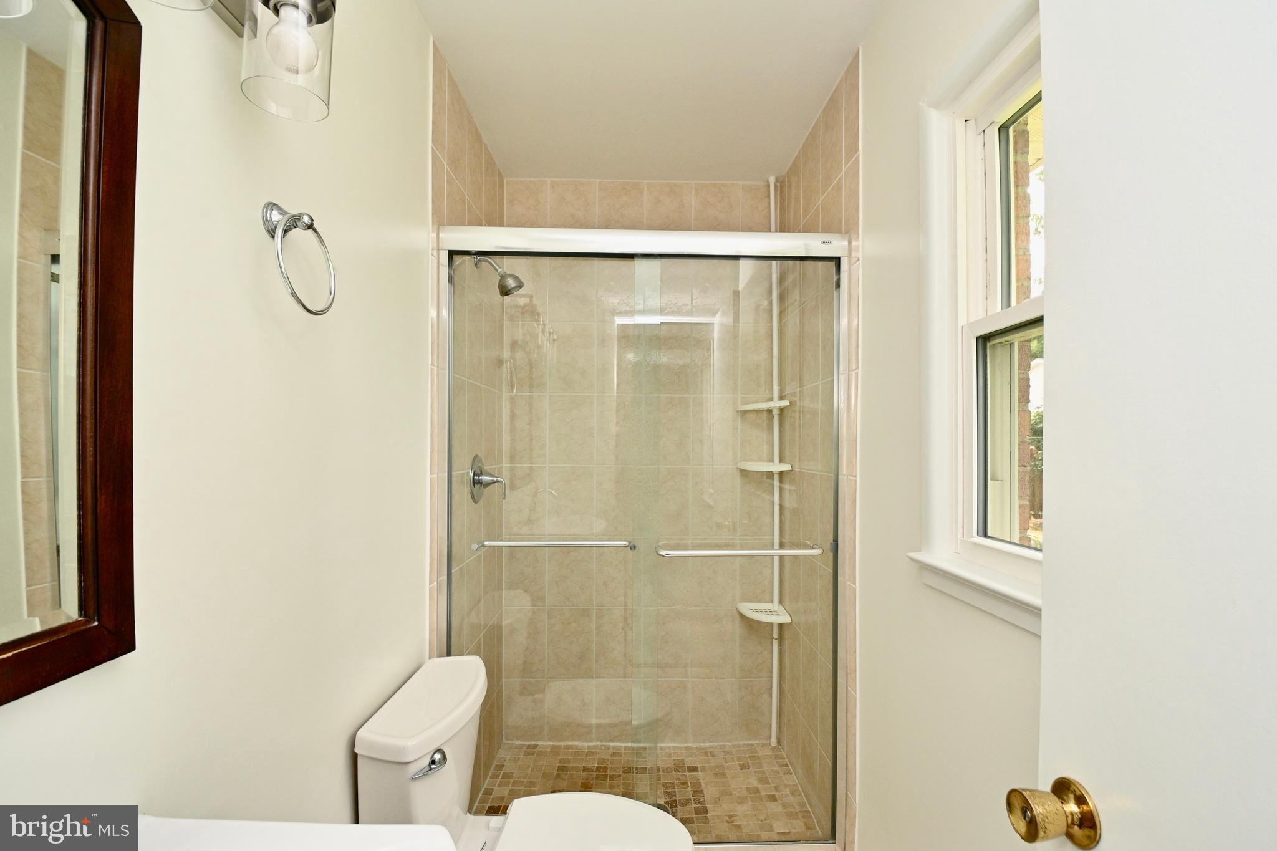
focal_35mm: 15
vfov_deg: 77.3
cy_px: 426
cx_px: 638
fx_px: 532
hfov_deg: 100.4
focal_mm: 10
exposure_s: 1/160
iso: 500
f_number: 7.1
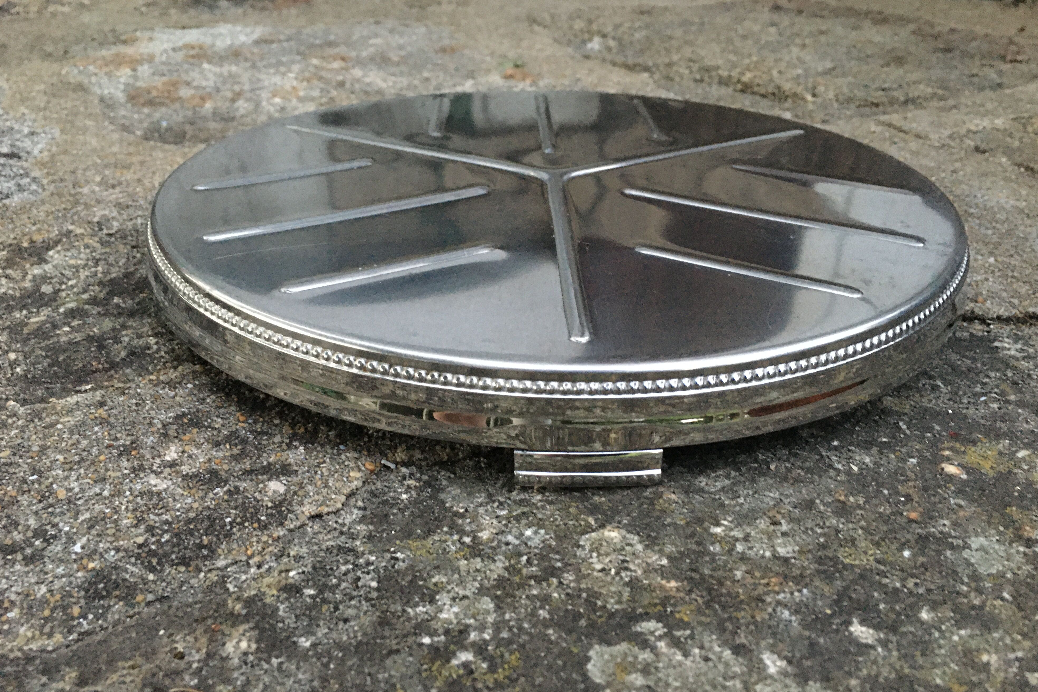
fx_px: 894
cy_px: 358
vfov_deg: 42.3
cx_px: 511
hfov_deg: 60.3
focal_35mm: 31
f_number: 2.2
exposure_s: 1/17
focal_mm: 4.15
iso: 400
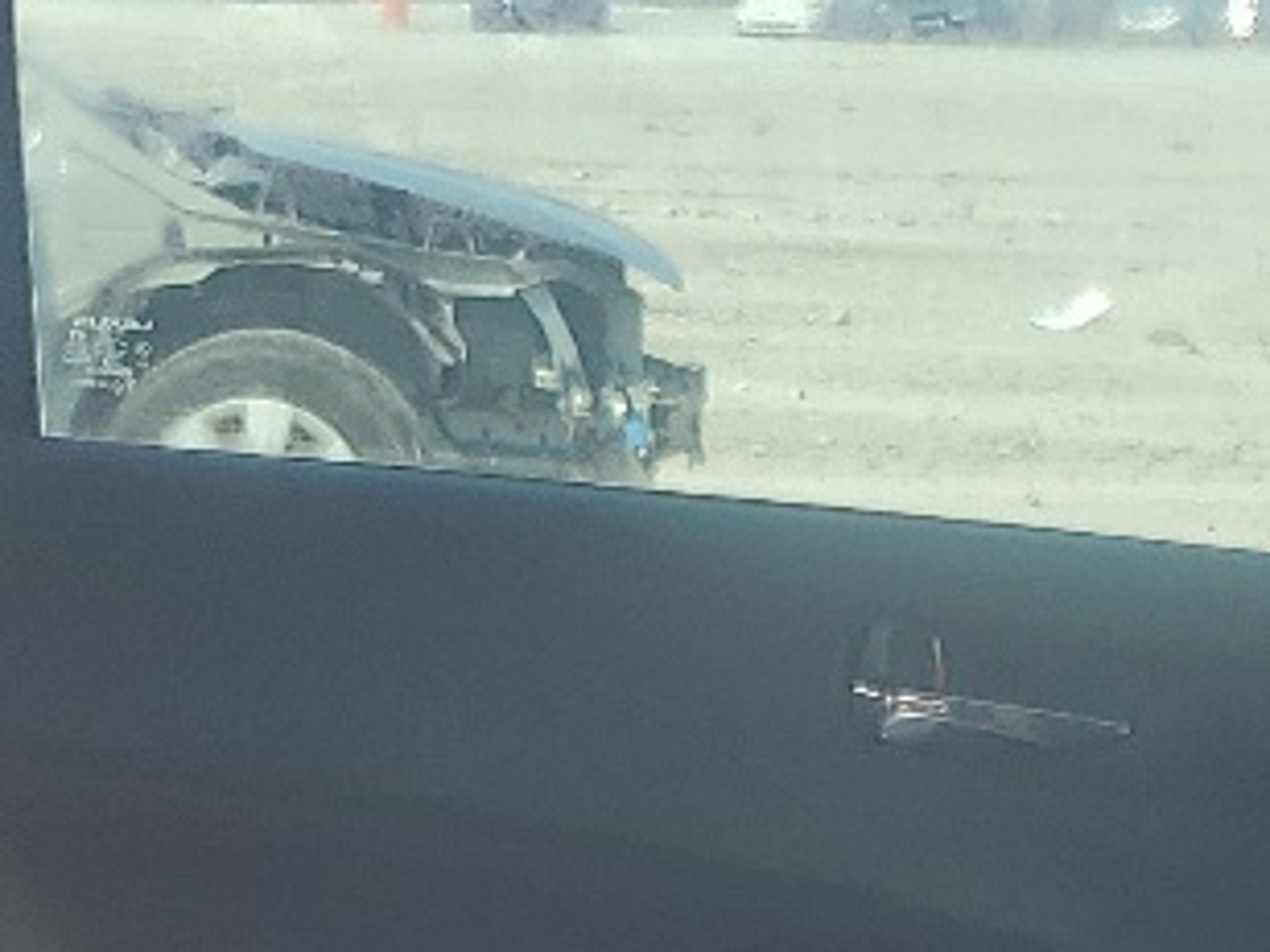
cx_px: 990
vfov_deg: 10.0
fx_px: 4953
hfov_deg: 14.5
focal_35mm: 135
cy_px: 2081
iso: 50
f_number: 1.5
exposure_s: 1/625
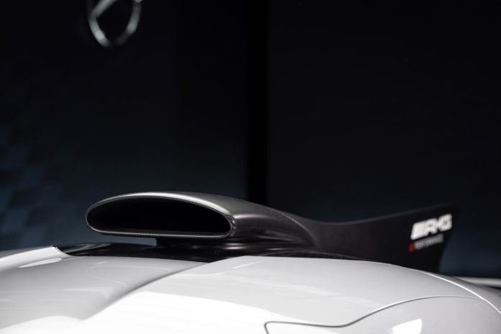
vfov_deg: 13.0
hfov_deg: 19.5
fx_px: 1461
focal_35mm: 105
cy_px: 167
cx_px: 250
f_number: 4.5
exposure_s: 1/50
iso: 800
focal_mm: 105
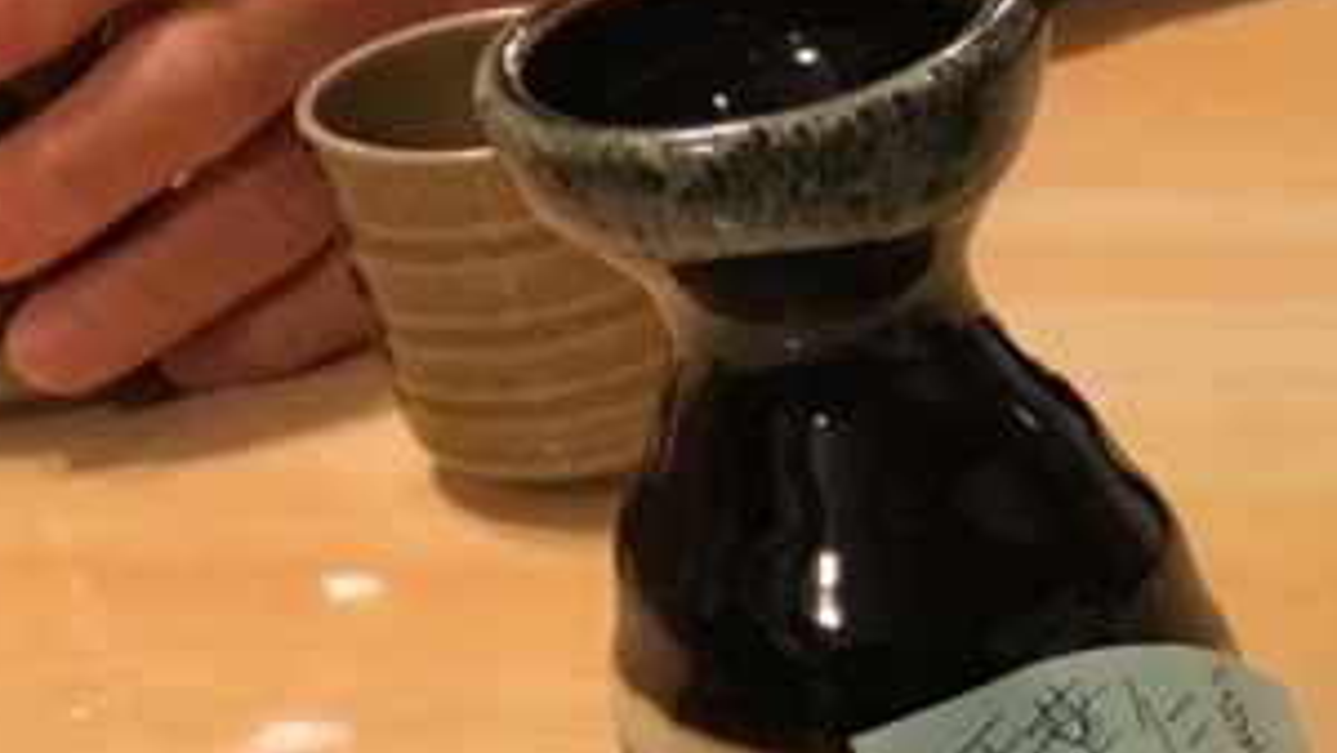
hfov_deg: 17.6
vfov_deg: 10.7
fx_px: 3830
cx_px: 2068
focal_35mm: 108
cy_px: 1256
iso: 125
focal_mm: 4.15
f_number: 2.2
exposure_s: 1/30
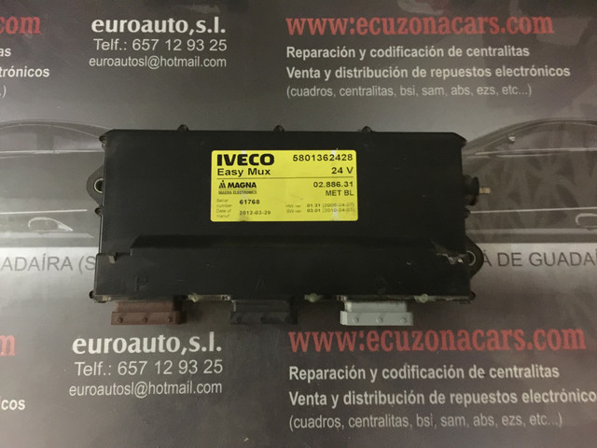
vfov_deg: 48.2
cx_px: 298
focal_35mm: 29
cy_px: 224
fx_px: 500
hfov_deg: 61.7
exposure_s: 1/4
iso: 250
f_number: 2.2
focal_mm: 4.15
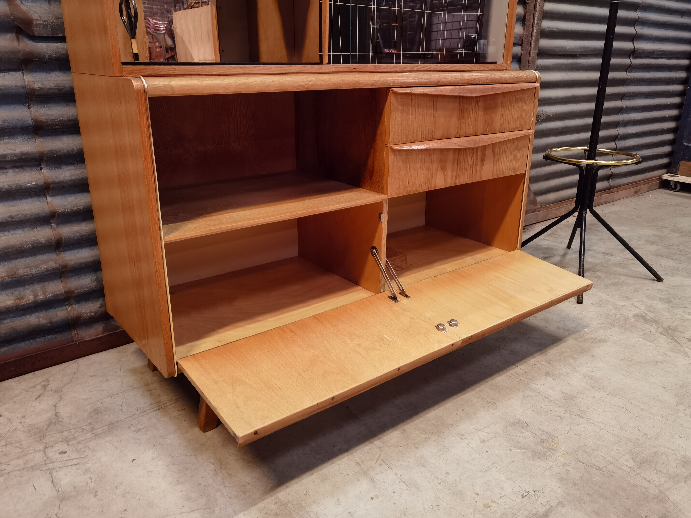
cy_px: 259
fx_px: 539
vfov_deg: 51.4
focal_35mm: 27
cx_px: 346
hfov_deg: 65.3
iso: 640
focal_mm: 6.71
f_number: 1.9
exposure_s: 1/33.3
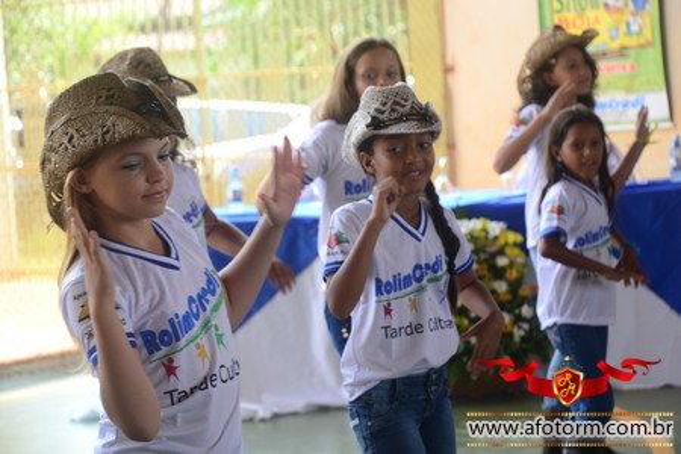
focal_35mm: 150
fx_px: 2837
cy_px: 227
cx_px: 340
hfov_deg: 13.7
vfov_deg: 9.1
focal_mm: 100
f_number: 6.3
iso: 400
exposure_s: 1/160
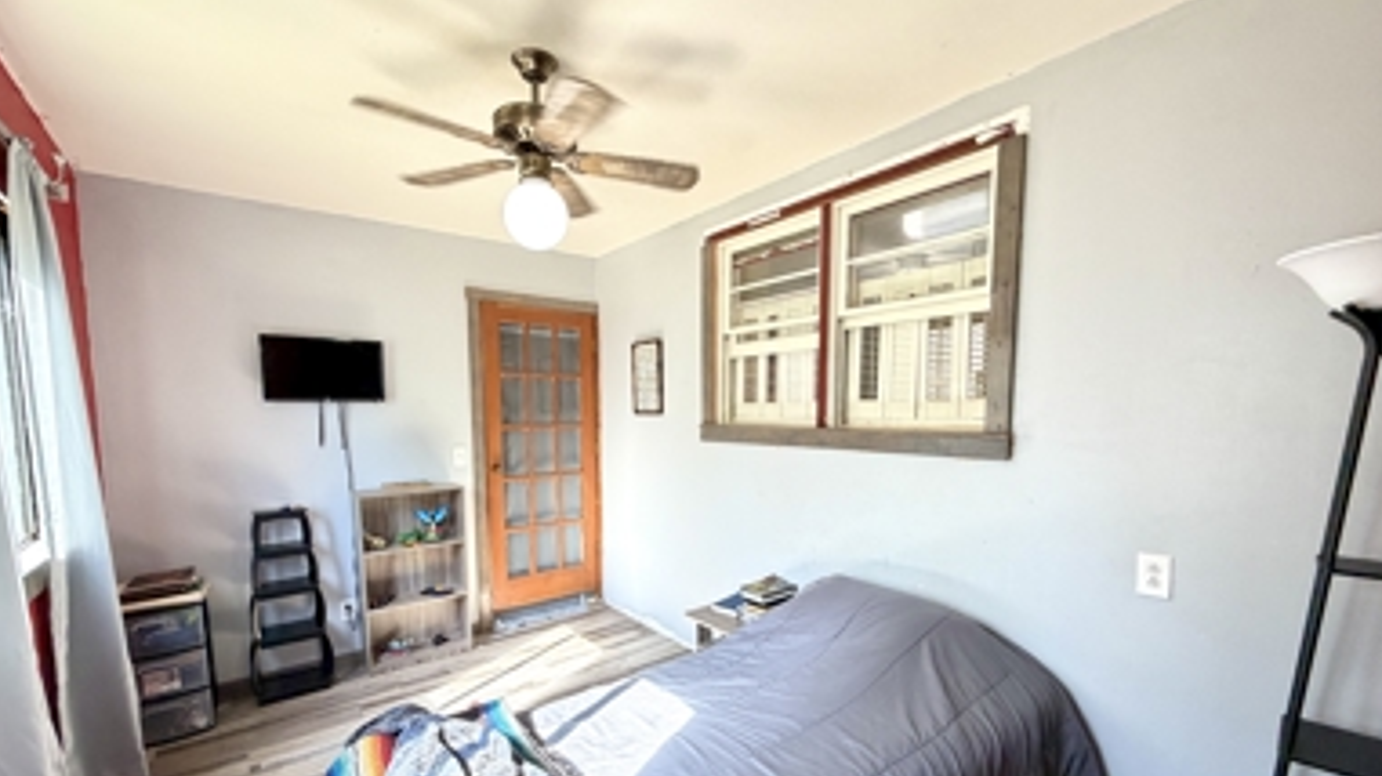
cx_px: 689
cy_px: 468
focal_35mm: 16
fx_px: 586
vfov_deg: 66.3
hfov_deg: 99.4
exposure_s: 1/121
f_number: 2.2
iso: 320
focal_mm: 2.22
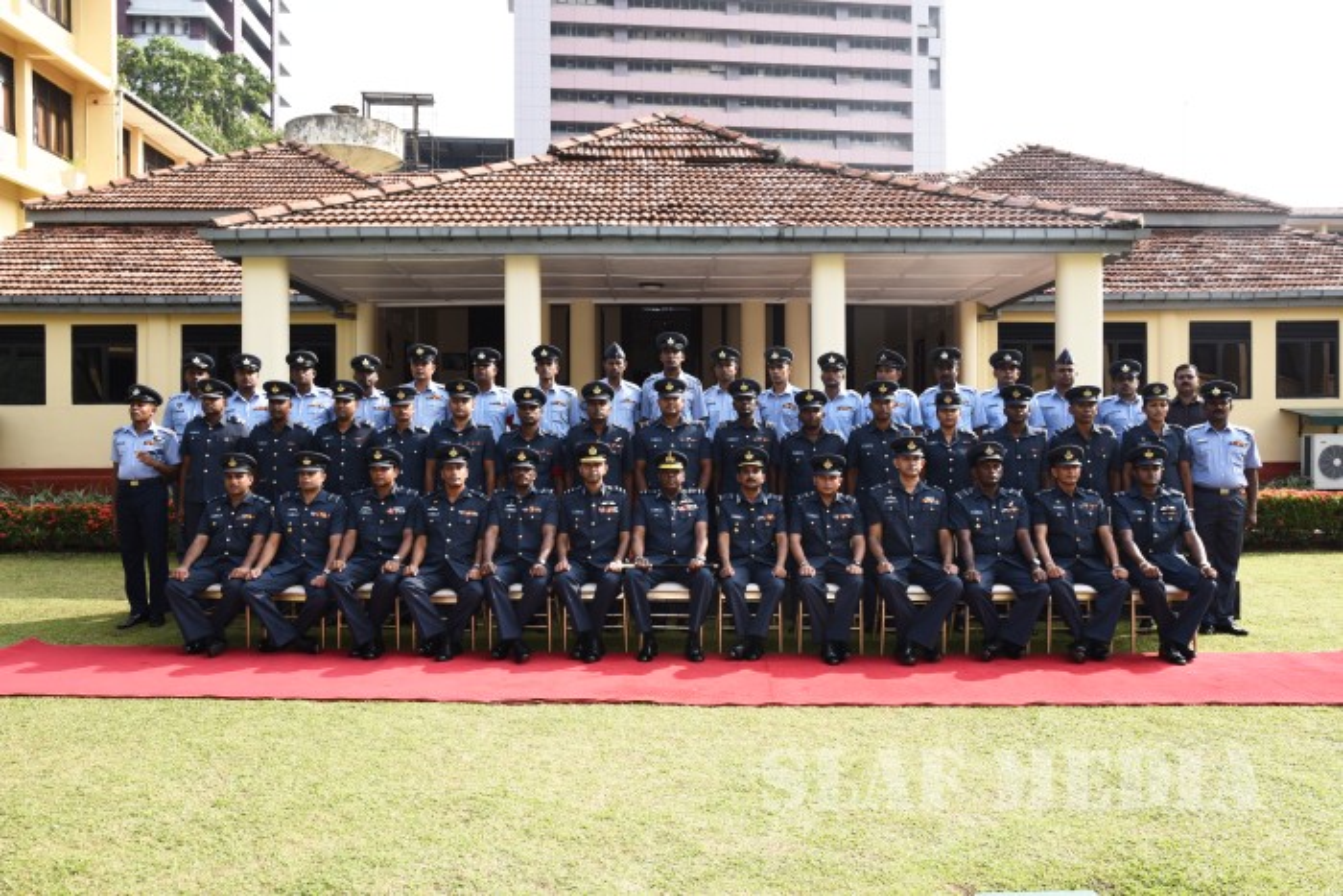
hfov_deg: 61.9
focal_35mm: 30
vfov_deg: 43.6
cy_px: 448
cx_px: 672
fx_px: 1119
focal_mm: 30
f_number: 10
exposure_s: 1/125
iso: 200
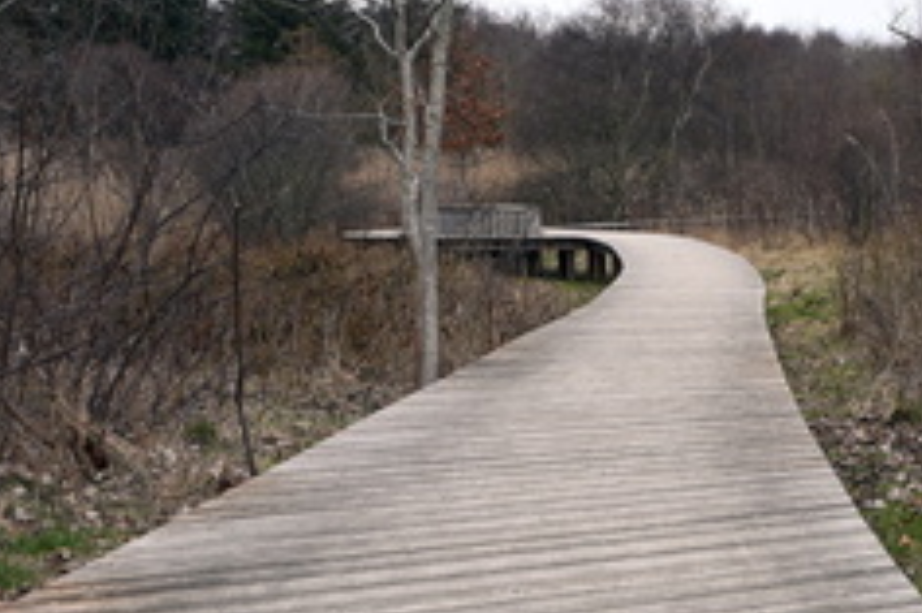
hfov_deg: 34.3
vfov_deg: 23.2
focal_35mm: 57
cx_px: 672
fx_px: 1466
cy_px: 506
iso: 110
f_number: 5.6
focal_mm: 22.5
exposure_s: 1/250
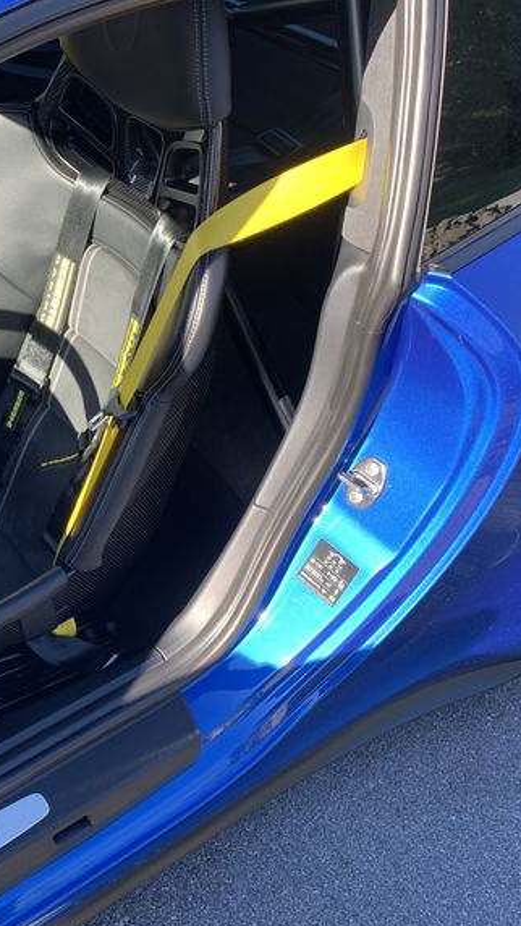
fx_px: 933
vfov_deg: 52.8
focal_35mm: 38
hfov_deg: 29.6
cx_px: 31
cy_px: 465
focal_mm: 4.25
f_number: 1.8
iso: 25
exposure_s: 1/142
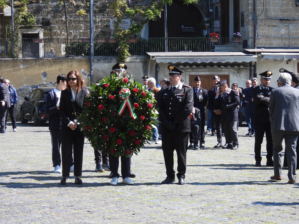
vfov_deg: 14.1
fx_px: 907
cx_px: 150
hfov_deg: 18.7
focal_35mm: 105
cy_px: 112
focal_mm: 18.7
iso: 100
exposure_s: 1/320
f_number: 4
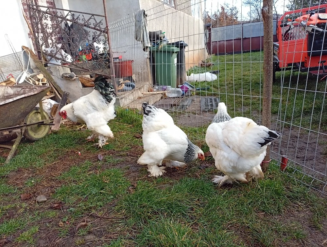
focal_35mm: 27
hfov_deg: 65.2
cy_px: 124
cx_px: 164
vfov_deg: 51.5
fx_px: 255
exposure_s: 1/154
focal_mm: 3.84
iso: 52
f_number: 1.8
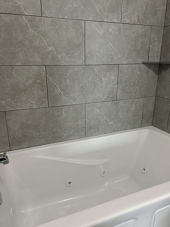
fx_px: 157
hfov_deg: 56.8
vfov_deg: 71.6
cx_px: 85
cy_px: 114
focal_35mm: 24
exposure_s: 1/60
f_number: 1.78
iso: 500
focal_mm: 6.86
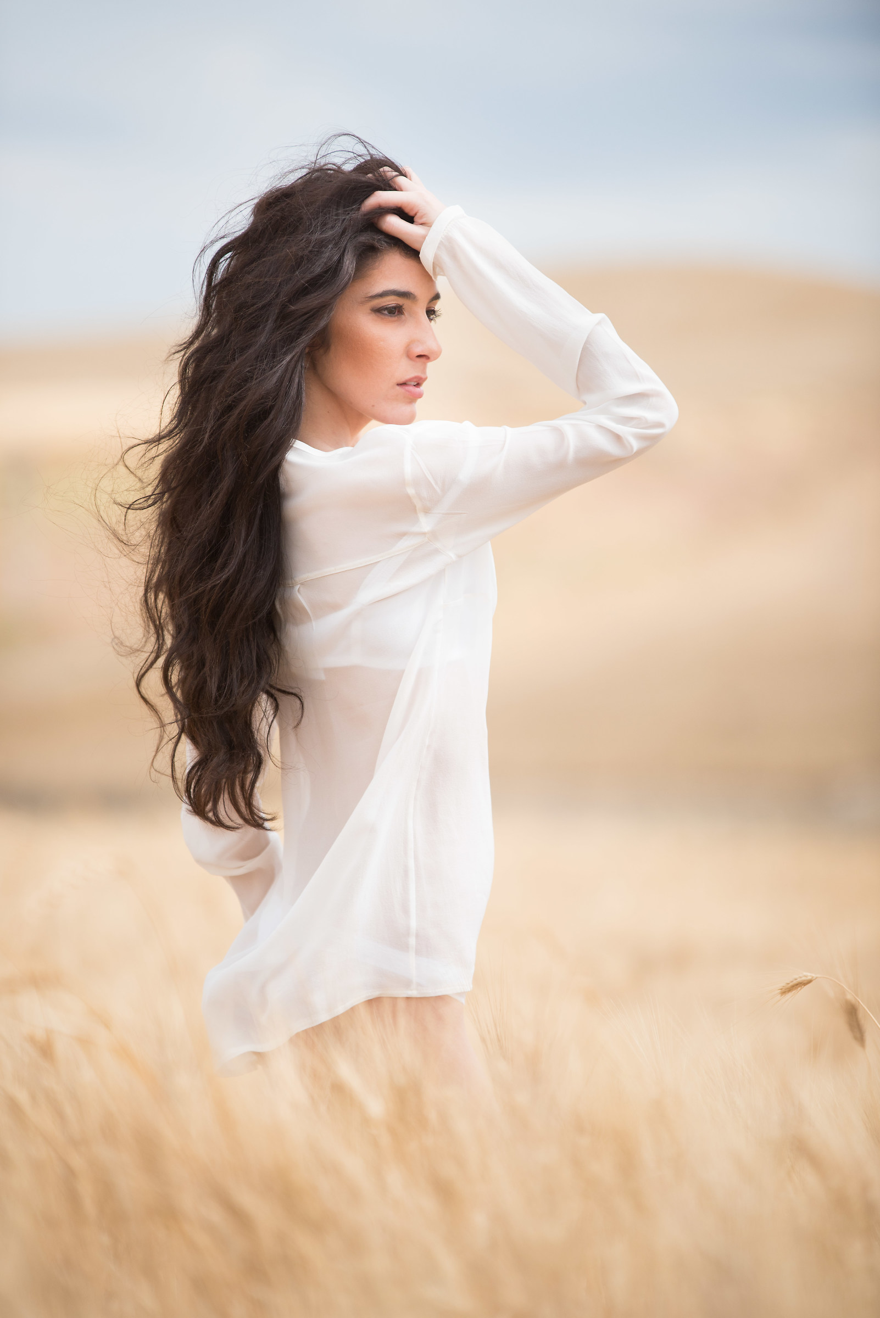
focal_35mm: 200
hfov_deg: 6.9
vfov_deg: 10.3
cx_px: 440
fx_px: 7326
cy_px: 659
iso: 125
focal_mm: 200
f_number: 2.8
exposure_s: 1/3200
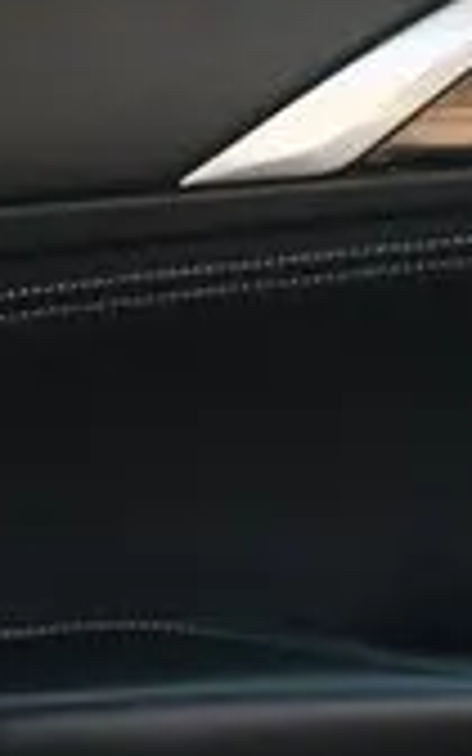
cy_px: 1226
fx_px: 6915
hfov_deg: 3.7
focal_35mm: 336
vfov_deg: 6.2
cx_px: 1953
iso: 320
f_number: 4
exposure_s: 1/80
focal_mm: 32.9
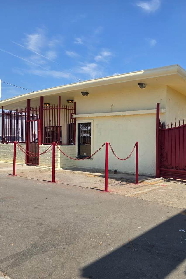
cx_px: 122
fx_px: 248
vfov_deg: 58.7
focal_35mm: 32
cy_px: 139
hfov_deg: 40.7
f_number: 1.7
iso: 12
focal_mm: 6.3
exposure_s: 1/752
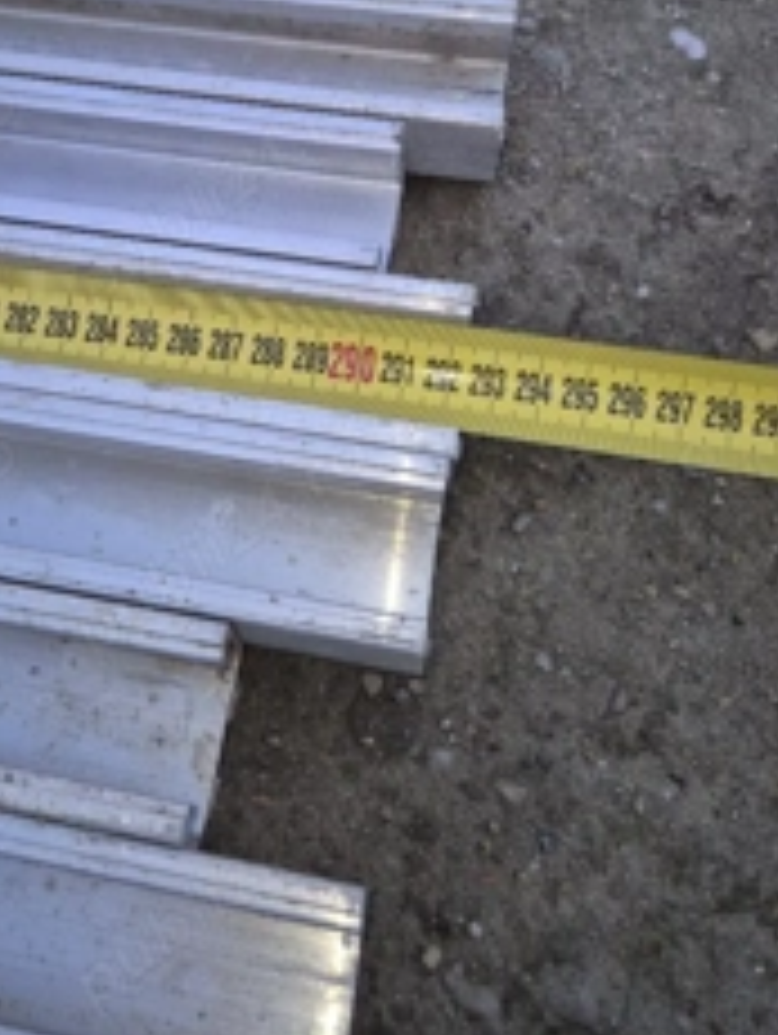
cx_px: 310
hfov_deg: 35.9
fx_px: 1196
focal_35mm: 40
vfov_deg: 45.0
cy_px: 248
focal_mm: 5.4
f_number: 1.8
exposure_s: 1/263
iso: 25
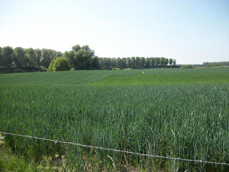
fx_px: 212
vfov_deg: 44.2
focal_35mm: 32
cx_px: 114
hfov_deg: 56.8
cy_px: 86
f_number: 2.9
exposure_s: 1/1000
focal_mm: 5.7
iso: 80
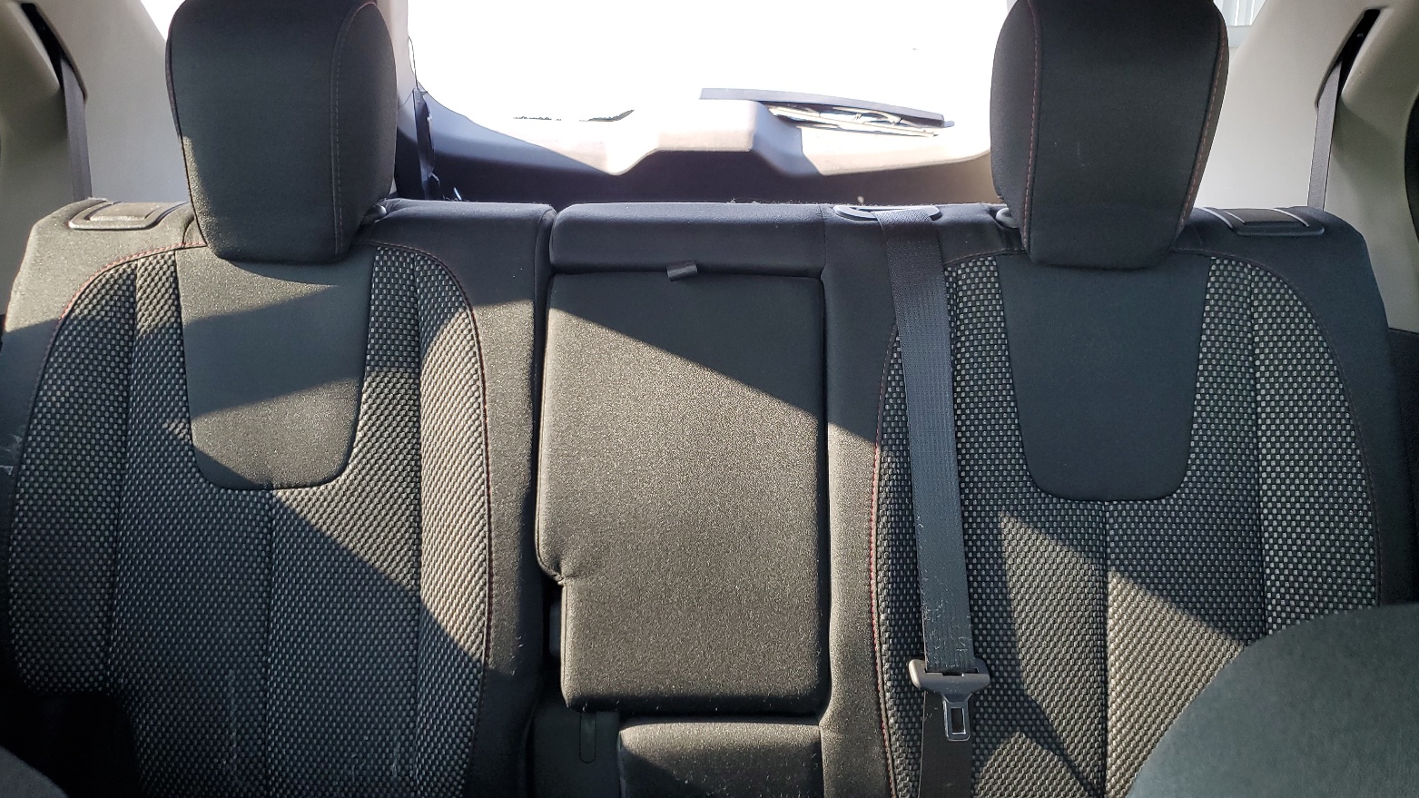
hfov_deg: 66.1
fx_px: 1091
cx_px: 695
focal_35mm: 29
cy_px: 426
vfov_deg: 40.2
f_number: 1.5
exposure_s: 1/120
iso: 62
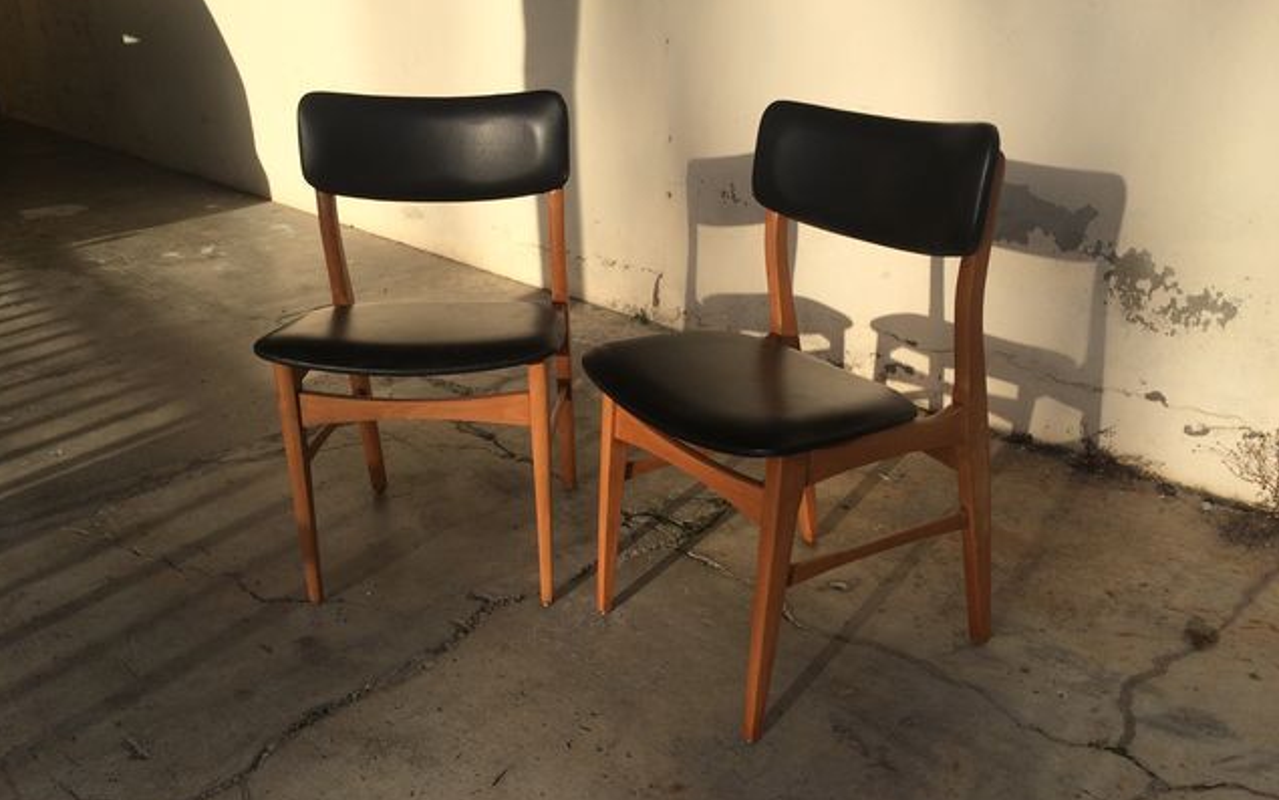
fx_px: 1081
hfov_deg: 61.2
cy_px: 433
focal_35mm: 31
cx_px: 636
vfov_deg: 40.6
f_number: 2.2
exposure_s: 1/2053
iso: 32
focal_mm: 4.15
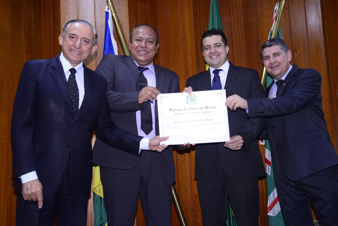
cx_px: 169
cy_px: 113
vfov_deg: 29.9
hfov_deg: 43.6
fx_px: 423
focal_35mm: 45
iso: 1600
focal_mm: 45
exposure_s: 1/80
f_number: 4.5
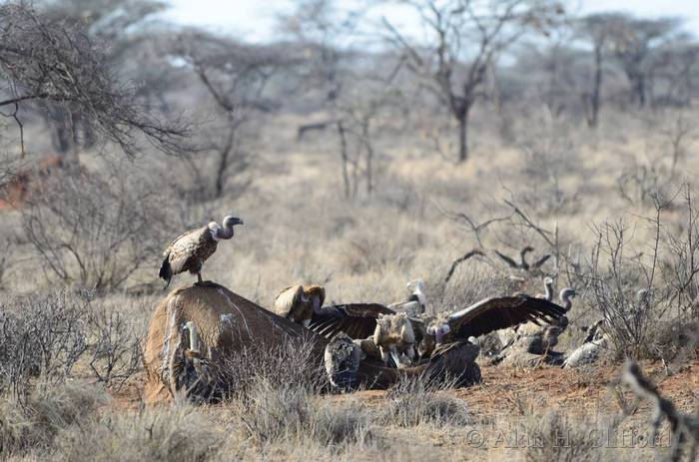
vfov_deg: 2.3
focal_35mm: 600
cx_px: 350
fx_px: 11621
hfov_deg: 3.4
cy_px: 231
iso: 220
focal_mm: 400
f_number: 5.6
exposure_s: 1/400
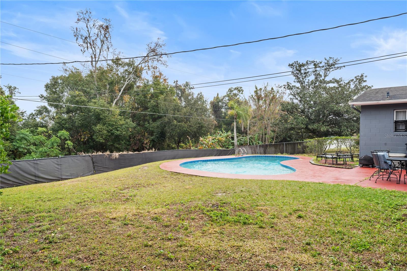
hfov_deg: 73.8
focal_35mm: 24
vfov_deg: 53.1
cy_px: 136
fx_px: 271
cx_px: 204
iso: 50
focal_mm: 24
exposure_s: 1/3
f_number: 13
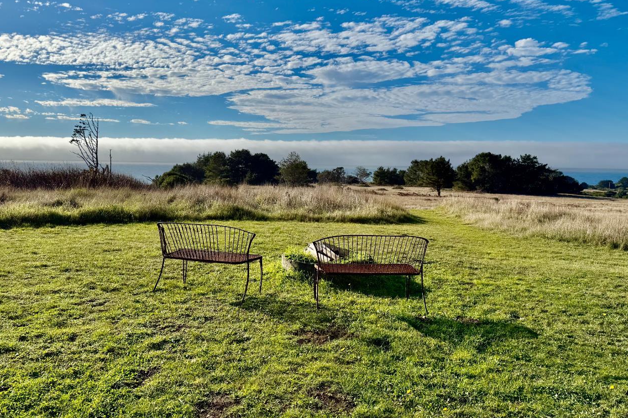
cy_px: 197
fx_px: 523
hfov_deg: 61.9
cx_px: 320
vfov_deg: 43.6
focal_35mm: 30
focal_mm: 6.76
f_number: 1.78
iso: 80
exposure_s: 1/9091
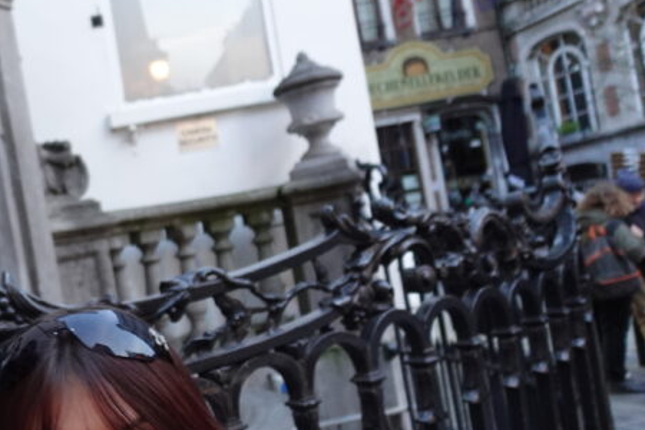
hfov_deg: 38.8
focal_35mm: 41
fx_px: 735
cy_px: 297
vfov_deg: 32.3
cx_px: -70
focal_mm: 6.9
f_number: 1.8
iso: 400
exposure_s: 1/80
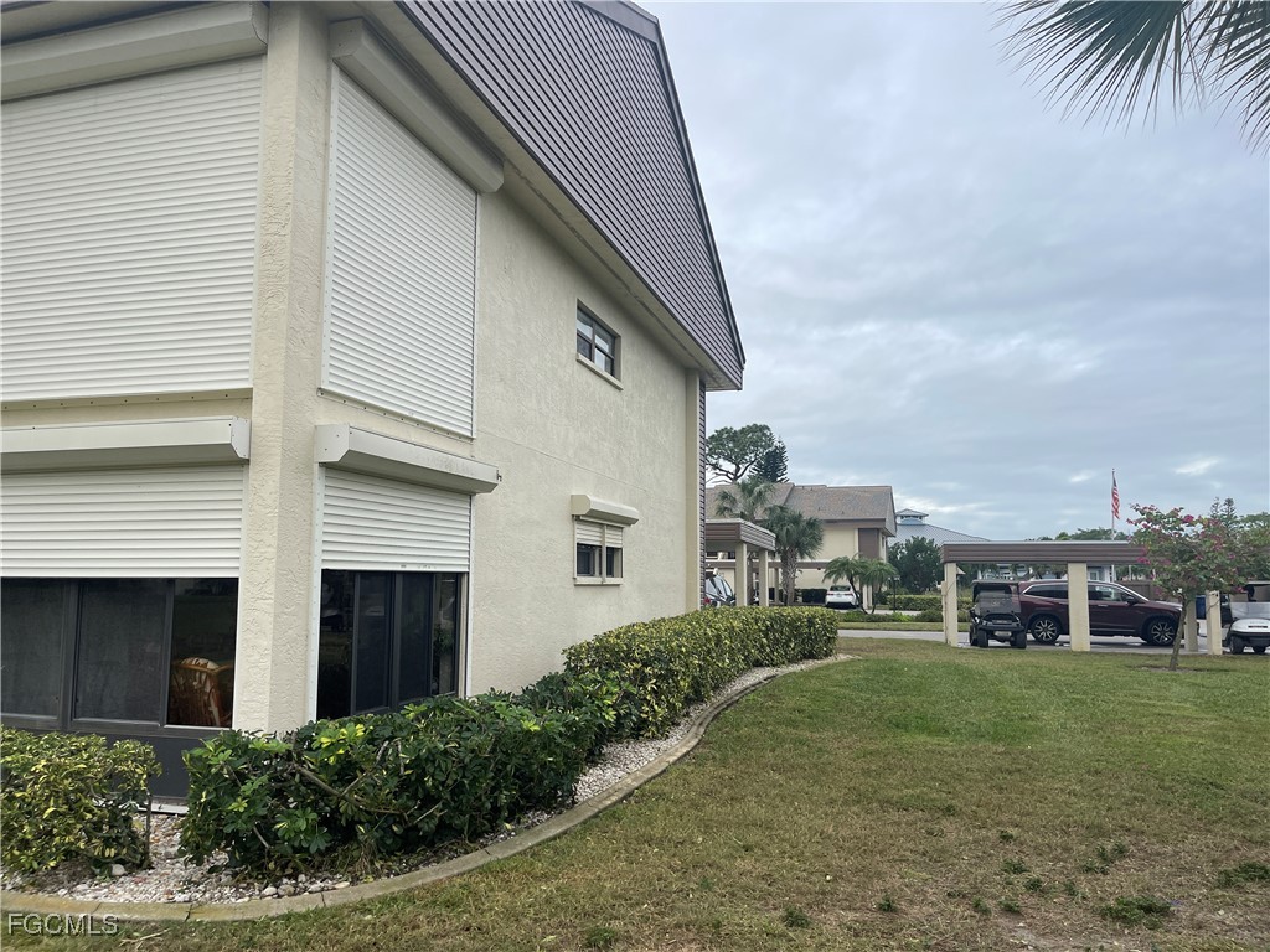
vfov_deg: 54.9
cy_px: 476
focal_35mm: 25
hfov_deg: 69.4
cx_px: 635
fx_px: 917
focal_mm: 5.1
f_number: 1.6
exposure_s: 1/3559
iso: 32
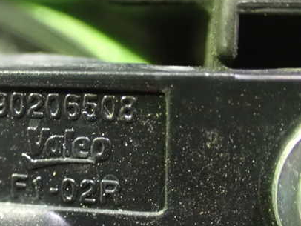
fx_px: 566
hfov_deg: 29.4
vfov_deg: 22.6
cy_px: 133
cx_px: 82
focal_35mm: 65
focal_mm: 7.84
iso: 1600
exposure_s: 1/8
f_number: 2.9
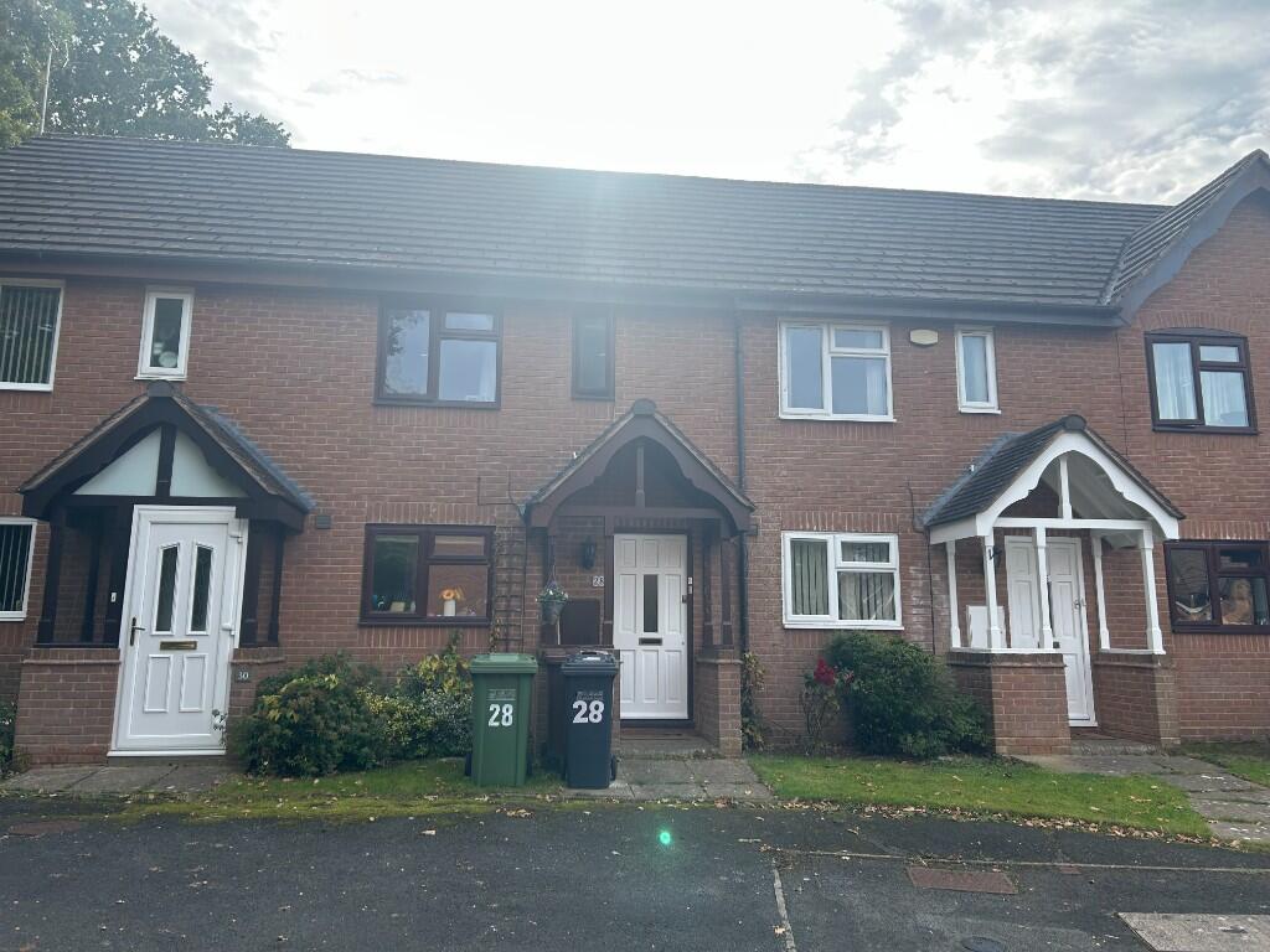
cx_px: 635
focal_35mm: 26
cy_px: 476
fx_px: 954
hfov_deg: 67.3
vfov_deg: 53.1
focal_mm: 5.7
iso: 50
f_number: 1.5
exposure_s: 1/1972
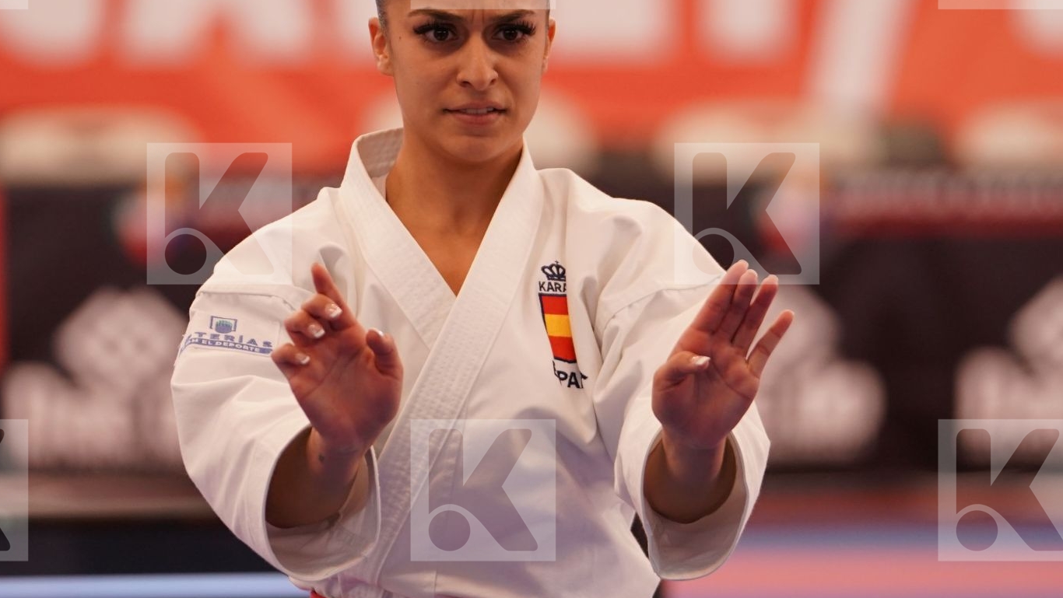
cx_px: 483
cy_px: 214
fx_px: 11671
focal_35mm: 414
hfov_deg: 5.2
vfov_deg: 2.9
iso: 1000
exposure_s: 1/500
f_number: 2.8
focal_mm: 200
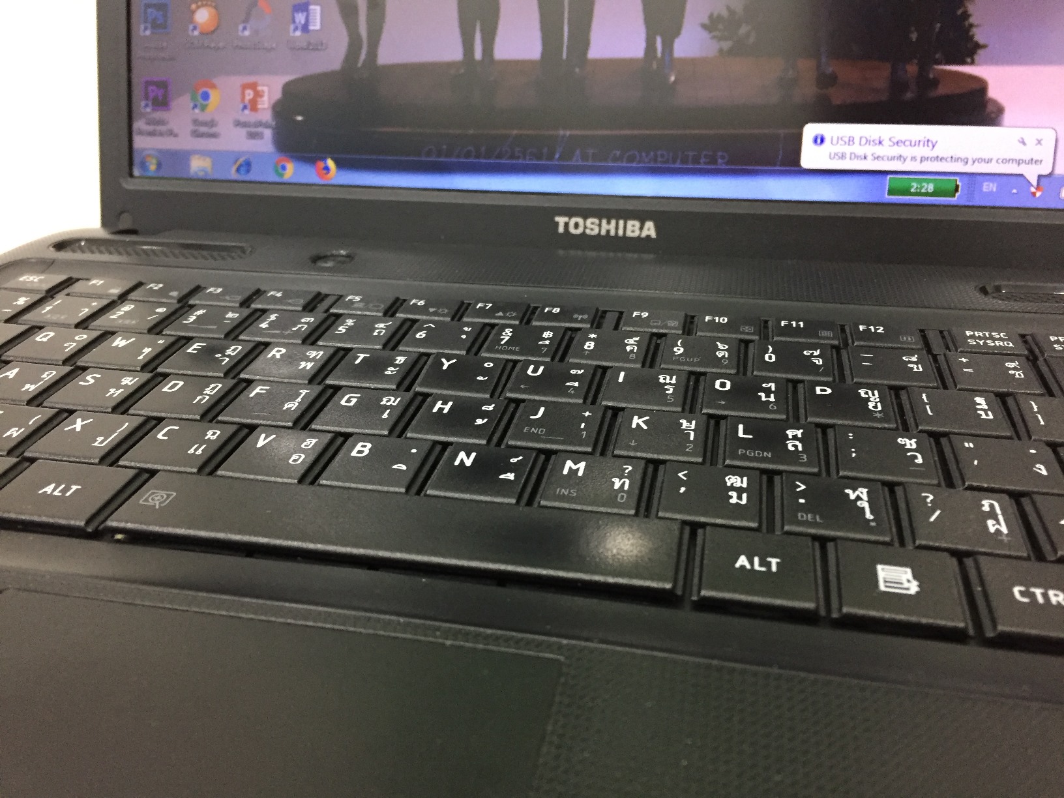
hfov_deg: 61.7
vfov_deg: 48.2
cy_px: 399
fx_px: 891
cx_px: 532
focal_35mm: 29
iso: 250
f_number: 2.2
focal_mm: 4.15
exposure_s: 1/25
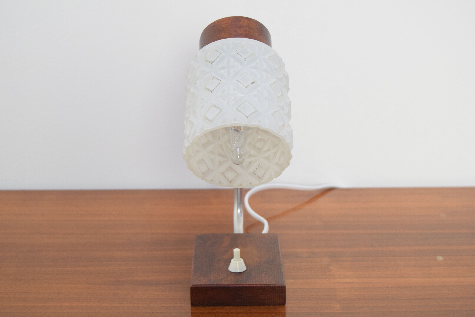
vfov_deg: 19.8
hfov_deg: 29.2
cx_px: 238
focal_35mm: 69
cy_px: 158
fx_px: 911
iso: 1600
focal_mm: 46
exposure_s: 1/80
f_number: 5.3
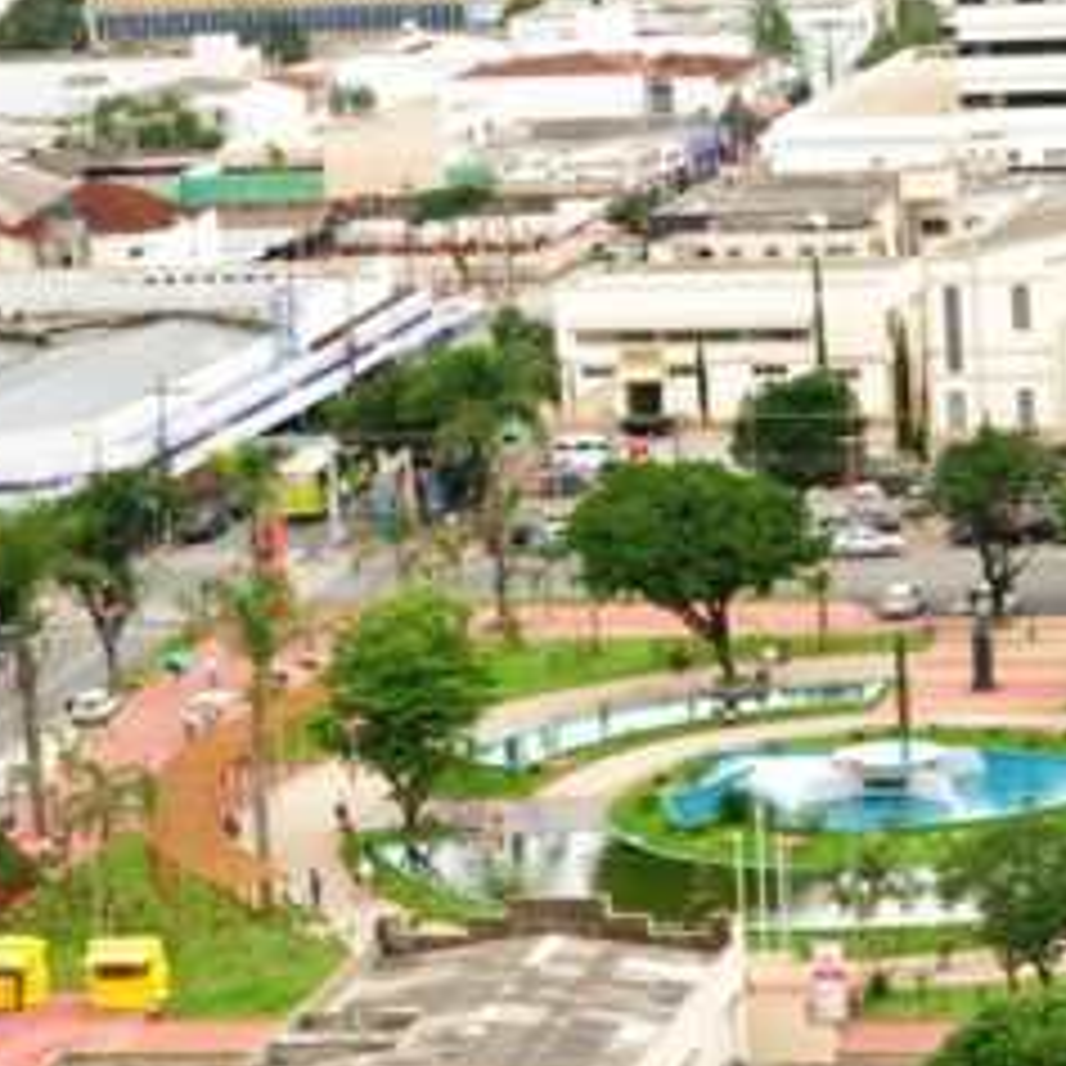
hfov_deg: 10.1
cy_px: 324
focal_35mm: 173
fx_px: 6027
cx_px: 792
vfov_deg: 10.1
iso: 320
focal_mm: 42
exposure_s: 1/125
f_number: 10
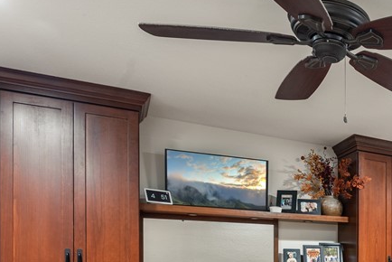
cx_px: 427
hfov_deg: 39.8
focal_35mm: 40
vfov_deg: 30.6
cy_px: 272
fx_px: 436
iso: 400
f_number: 8
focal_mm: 16
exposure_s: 1.6
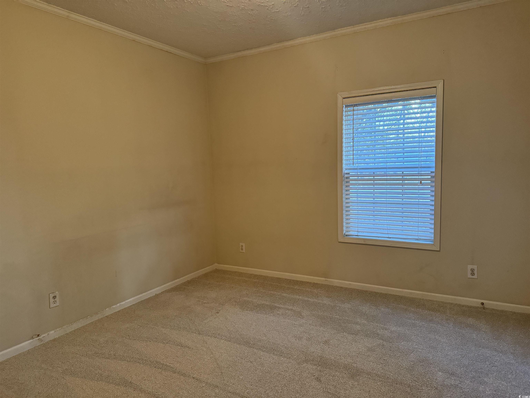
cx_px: 265
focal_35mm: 24
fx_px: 367
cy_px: 199
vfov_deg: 56.8
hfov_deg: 71.6
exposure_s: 1/60
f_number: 1.78
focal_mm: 6.76
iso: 800
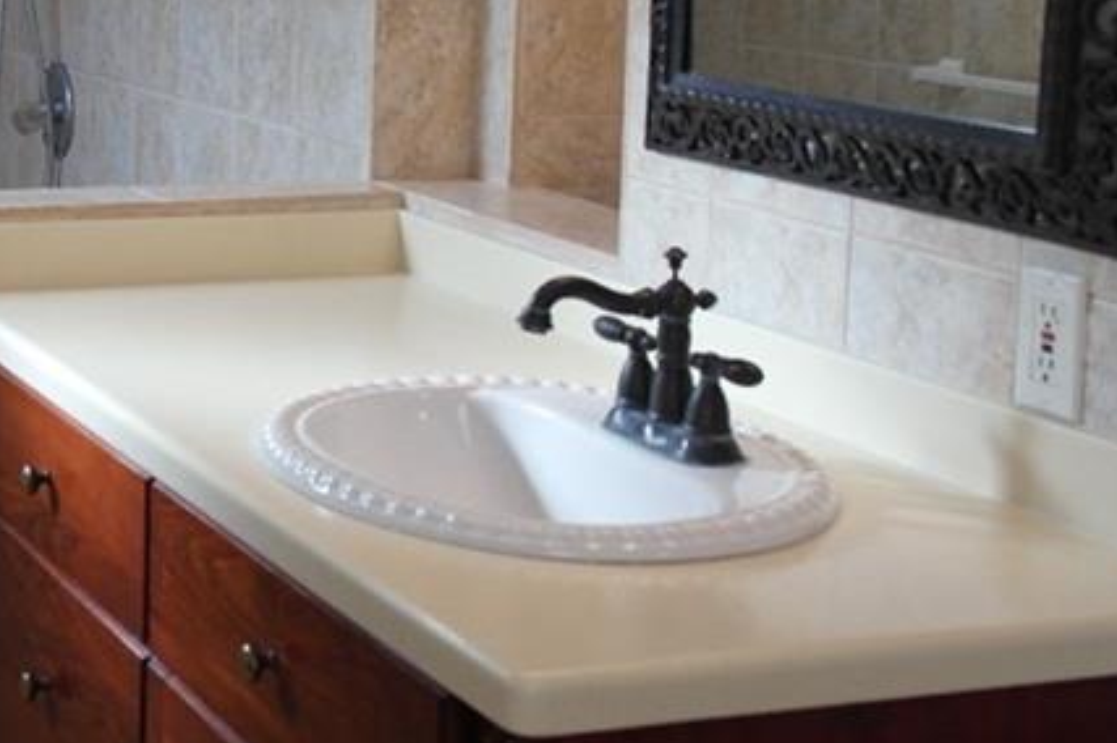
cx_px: 18
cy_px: 86
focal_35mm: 72
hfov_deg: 26.7
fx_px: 2232
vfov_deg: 18.6
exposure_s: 1/80
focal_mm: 20
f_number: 3.5
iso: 200
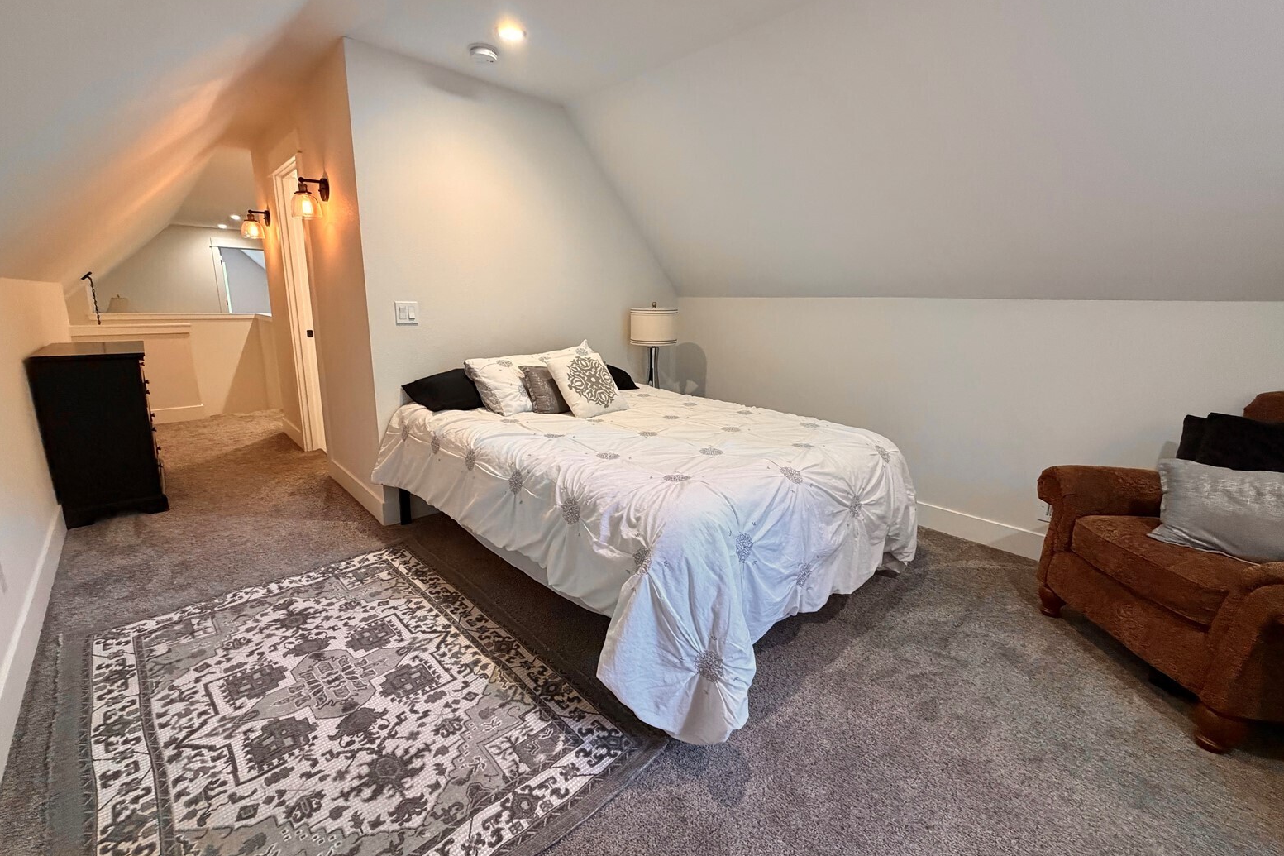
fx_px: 535
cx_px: 633
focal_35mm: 15
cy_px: 418
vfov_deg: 77.3
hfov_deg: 100.4
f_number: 2.2
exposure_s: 1/60
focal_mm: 2.22
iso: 500
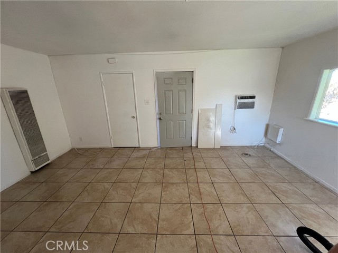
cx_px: 169
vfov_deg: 89.9
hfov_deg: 106.2
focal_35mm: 13
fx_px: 127
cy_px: 126
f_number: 1.8
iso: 250
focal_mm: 1.57
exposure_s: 1/120
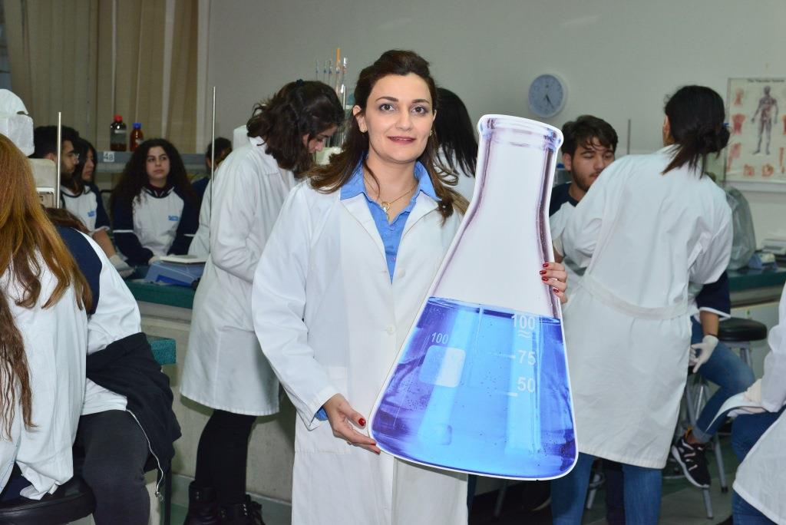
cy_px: 262
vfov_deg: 21.9
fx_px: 1354
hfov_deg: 32.4
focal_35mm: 62
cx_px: 393
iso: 1250
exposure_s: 1/125
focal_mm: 62
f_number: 10
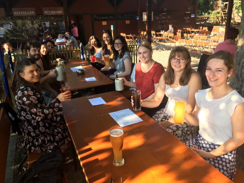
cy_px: 92
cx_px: 122
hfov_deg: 61.7
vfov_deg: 48.2
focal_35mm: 29
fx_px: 204
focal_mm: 4.15
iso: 25
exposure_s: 1/116
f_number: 2.2
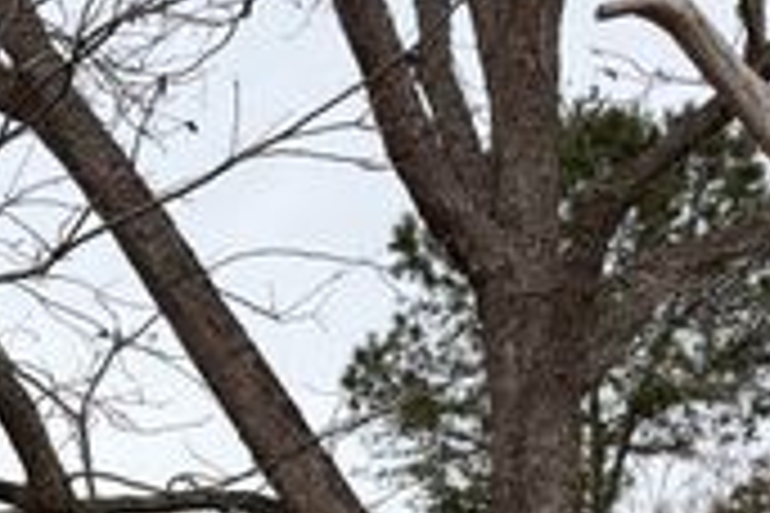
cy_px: 785
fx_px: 1561
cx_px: -329
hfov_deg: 23.2
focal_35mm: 73
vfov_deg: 16.8
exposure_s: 1/2611
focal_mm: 6.76
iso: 80
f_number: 1.78
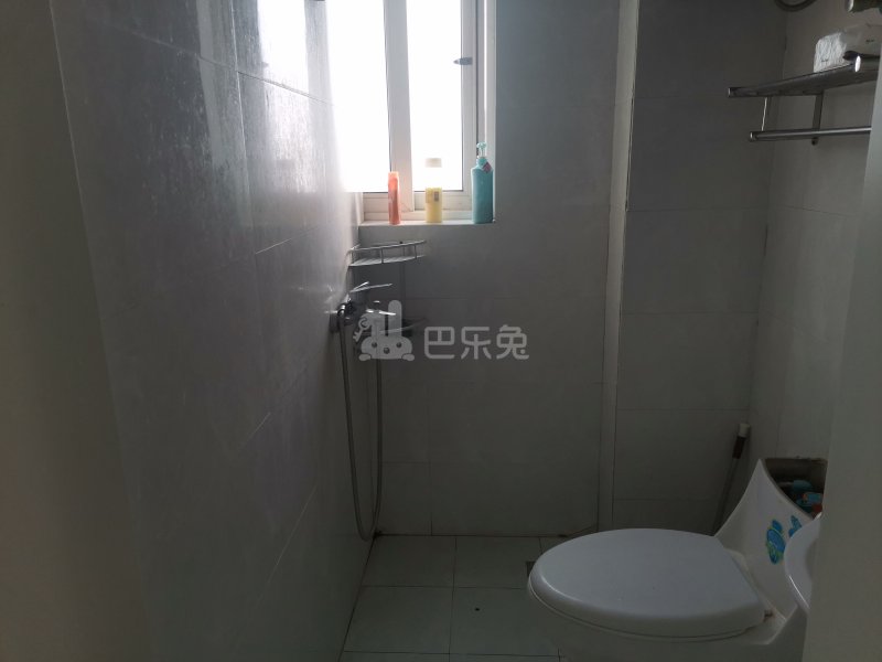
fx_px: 662
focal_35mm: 26
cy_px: 331
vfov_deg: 53.1
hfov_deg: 67.3
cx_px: 441
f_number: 1.8
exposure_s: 1/123
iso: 50
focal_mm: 5.5
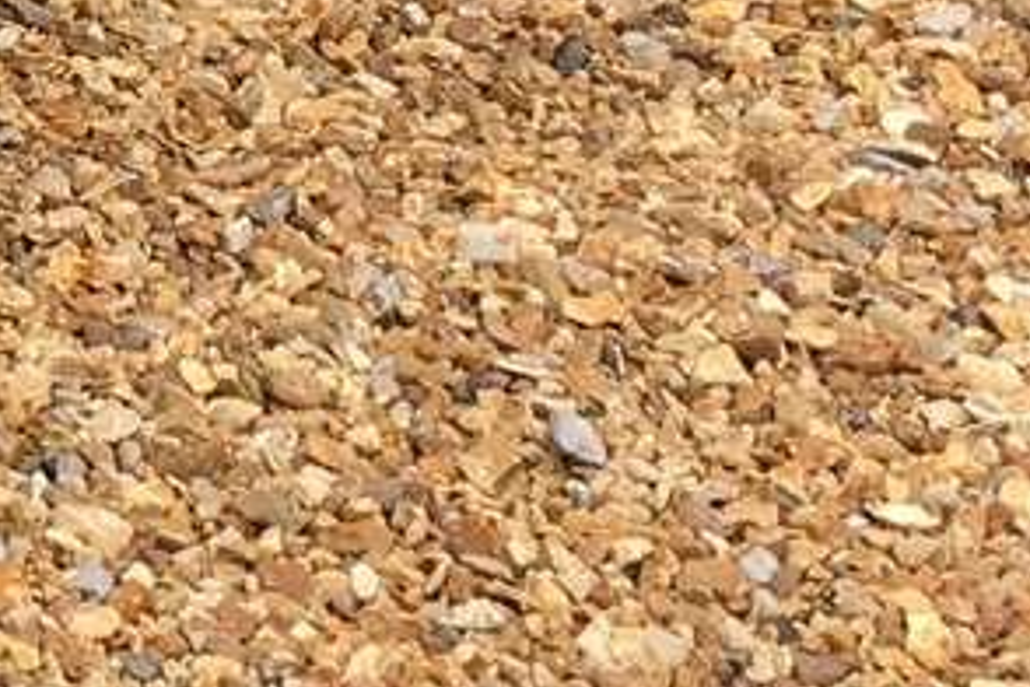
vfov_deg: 6.3
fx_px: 5865
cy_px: -1055
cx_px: -1324
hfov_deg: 9.1
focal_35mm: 205
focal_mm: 4.15
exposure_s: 1/354
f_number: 2.2
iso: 25
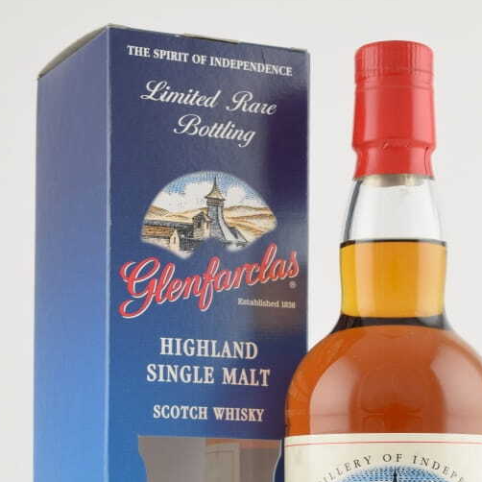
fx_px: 1638
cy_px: 462
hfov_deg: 16.7
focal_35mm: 104
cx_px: 266
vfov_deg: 16.4
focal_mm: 40
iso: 100
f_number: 10
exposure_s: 1/13
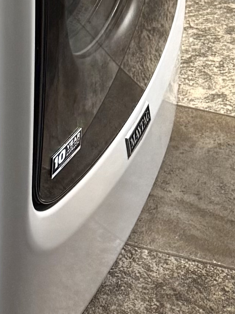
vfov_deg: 10.5
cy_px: -447
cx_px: 167
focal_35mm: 160
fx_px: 1448
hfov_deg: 9.3
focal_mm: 6.76
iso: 125
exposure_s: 1/60
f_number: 1.78
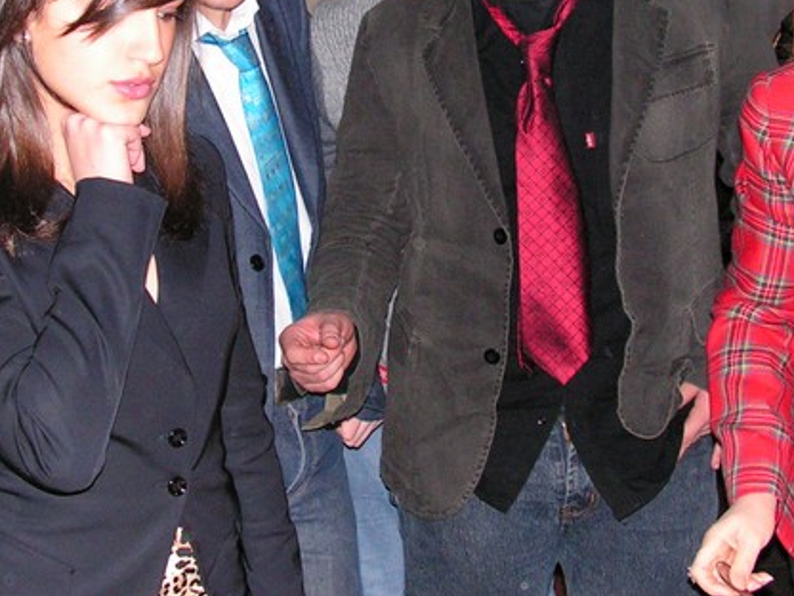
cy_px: 153
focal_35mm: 73
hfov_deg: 26.7
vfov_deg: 20.0
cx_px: 382
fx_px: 1674
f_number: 3.2
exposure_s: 1/40
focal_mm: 6.4
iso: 200
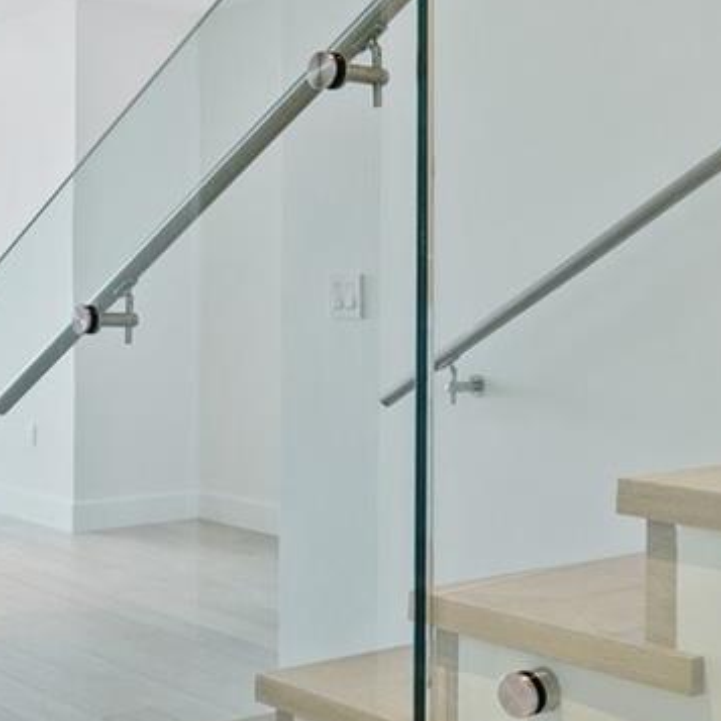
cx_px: 38
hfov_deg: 28.6
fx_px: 1343
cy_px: 340
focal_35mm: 57
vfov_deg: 30.0
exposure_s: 1/5
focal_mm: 15
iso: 200
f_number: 8
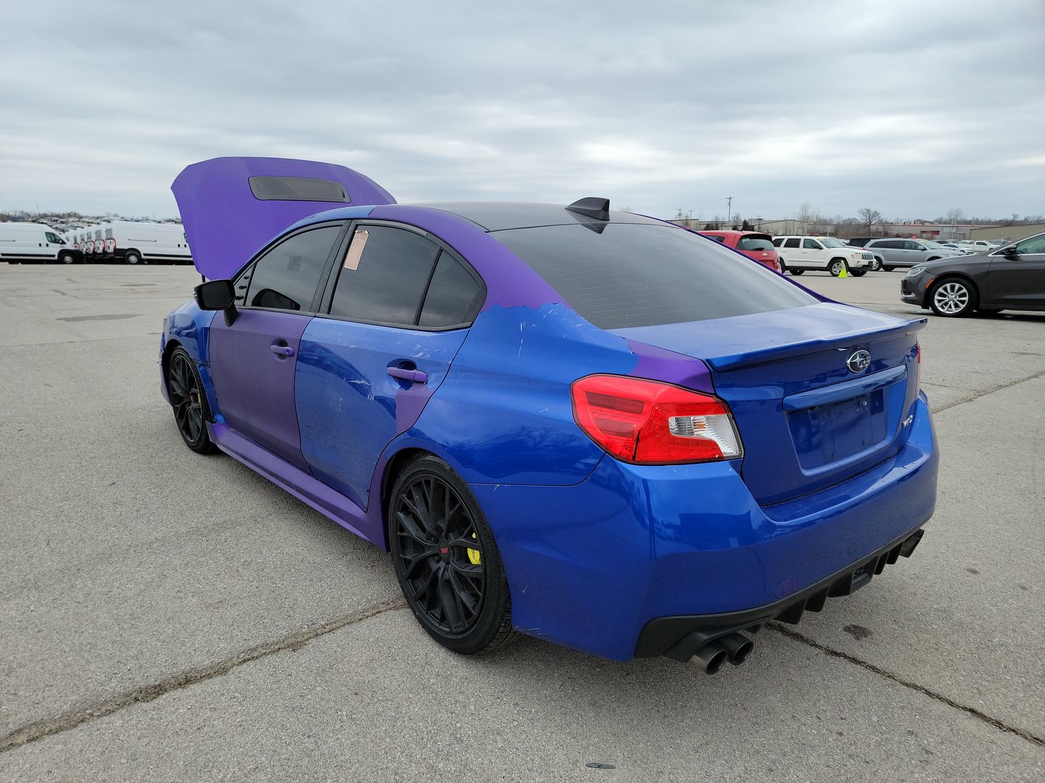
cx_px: 522
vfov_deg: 56.8
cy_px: 392
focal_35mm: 24
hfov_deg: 71.6
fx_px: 725
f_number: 1.8
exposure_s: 1/531
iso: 50
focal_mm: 6.7
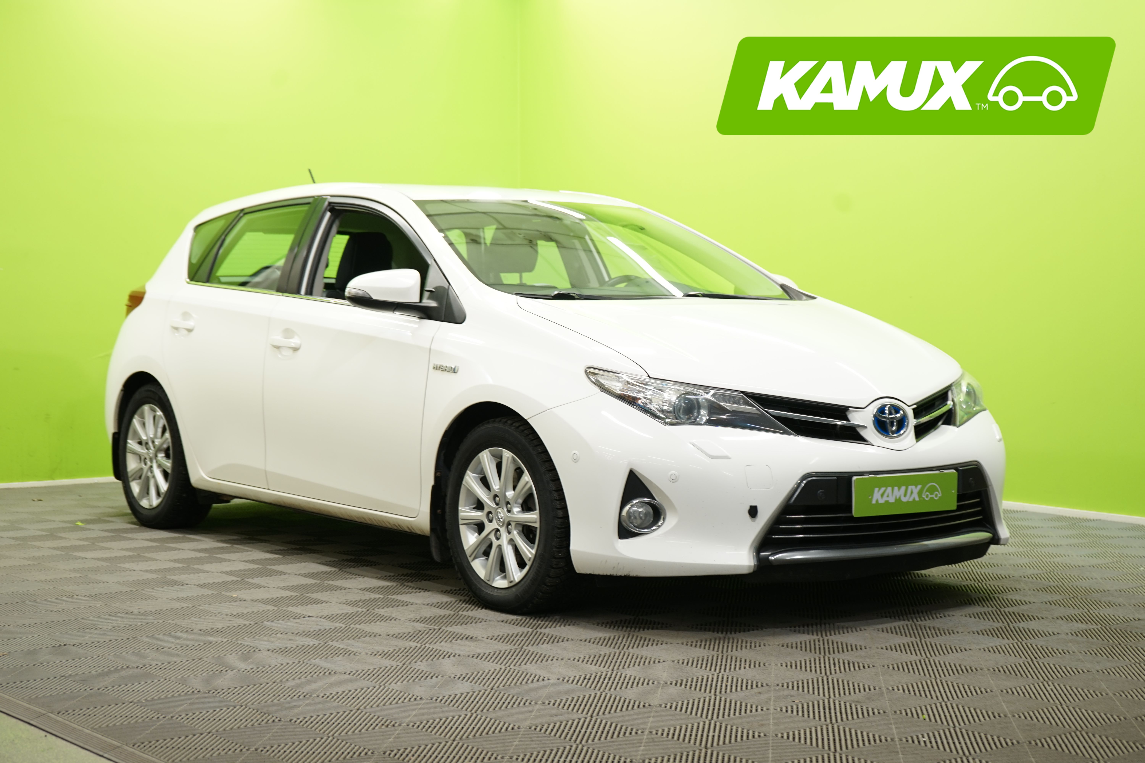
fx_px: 1845
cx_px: 572
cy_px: 382
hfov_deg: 34.5
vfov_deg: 23.4
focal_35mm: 58
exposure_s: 1/13
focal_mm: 58
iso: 250
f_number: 5
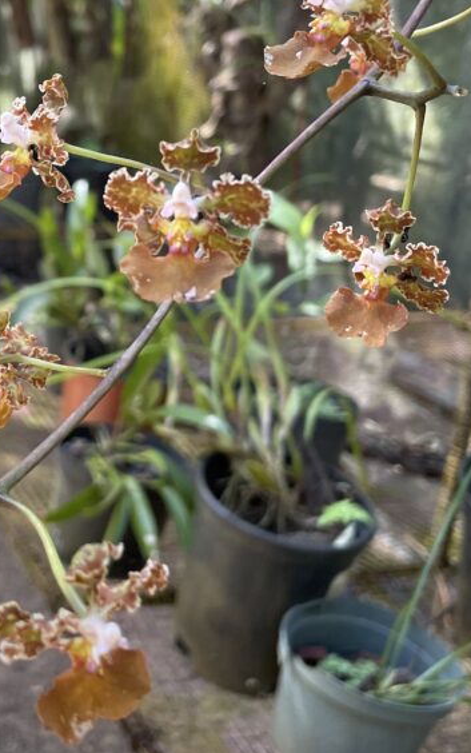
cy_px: 288
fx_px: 1026
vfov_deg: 40.0
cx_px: 91
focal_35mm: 50
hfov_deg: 25.4
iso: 125
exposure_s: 1/119
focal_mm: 4.2
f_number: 1.6
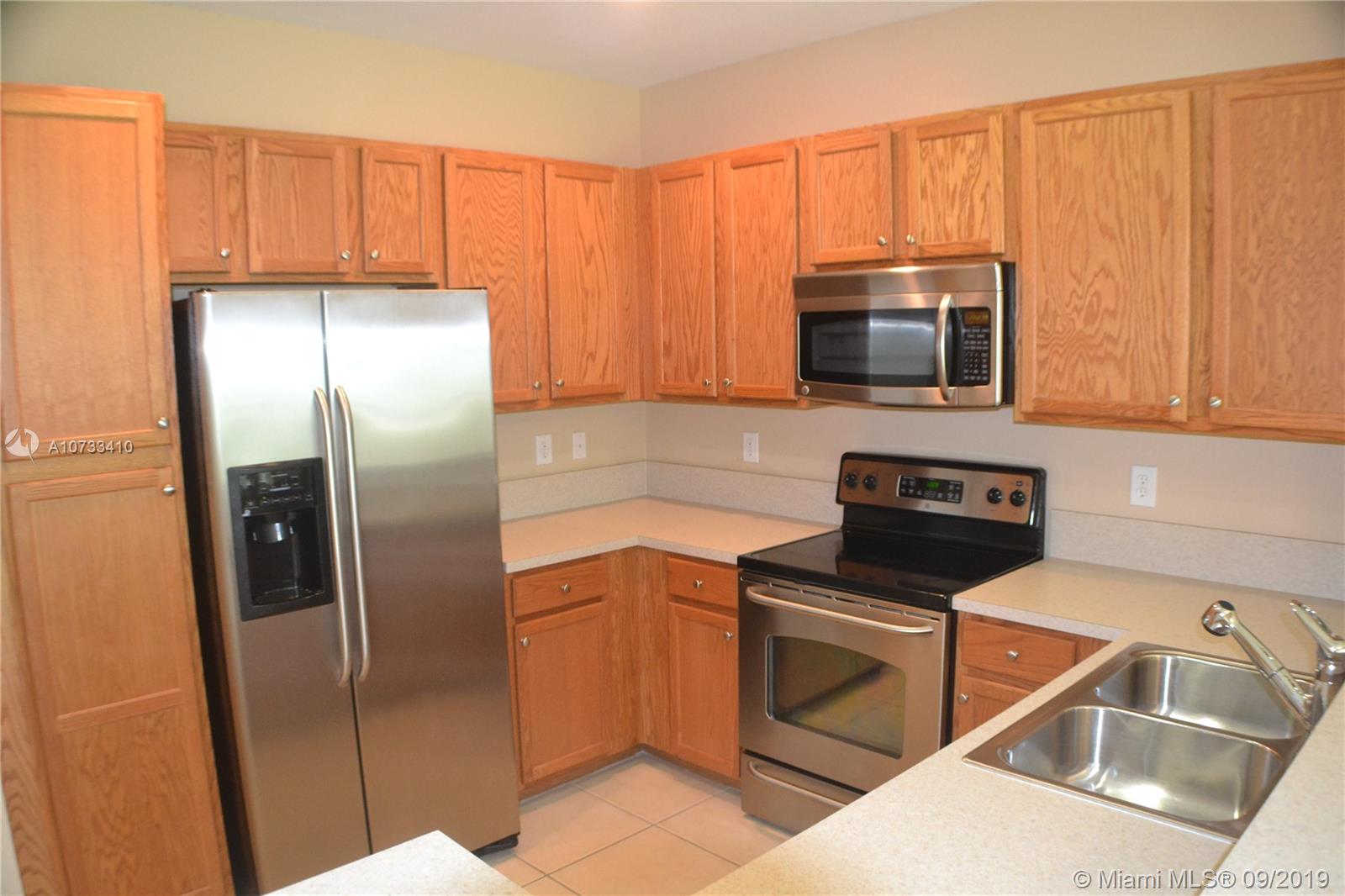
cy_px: 448
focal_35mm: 33
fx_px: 1233
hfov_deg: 57.2
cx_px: 672
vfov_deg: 40.0
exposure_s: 1/60
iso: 1800
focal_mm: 22
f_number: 3.8
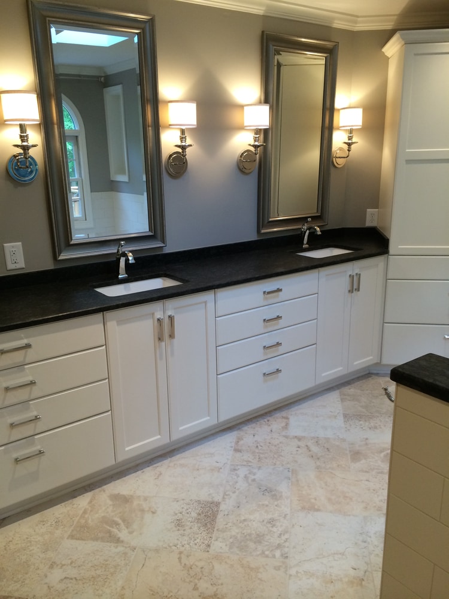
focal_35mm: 30
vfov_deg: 60.0
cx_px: 224
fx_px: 519
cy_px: 300
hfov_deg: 46.8
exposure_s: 1/30
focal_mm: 4.12
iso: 64
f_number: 2.2
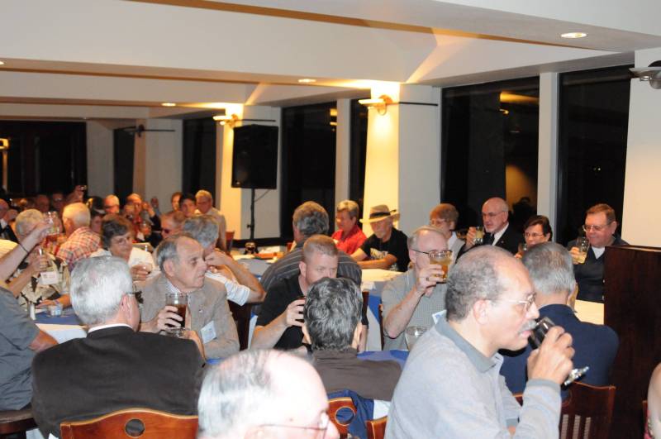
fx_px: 825
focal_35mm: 45
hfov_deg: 43.7
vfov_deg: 29.8
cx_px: 330
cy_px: 220
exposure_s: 1/60
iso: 3200
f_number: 3.5
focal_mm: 30
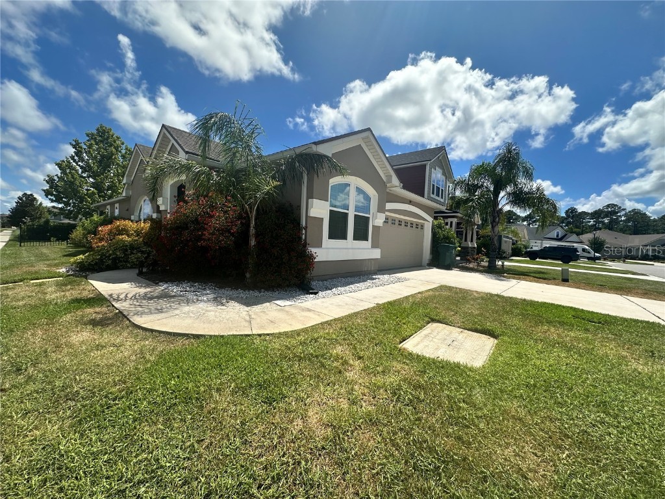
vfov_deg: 85.7
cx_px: 332
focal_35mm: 14
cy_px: 250
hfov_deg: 102.1
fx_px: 269
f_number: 2.2
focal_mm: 2.22
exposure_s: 1/2398
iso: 50
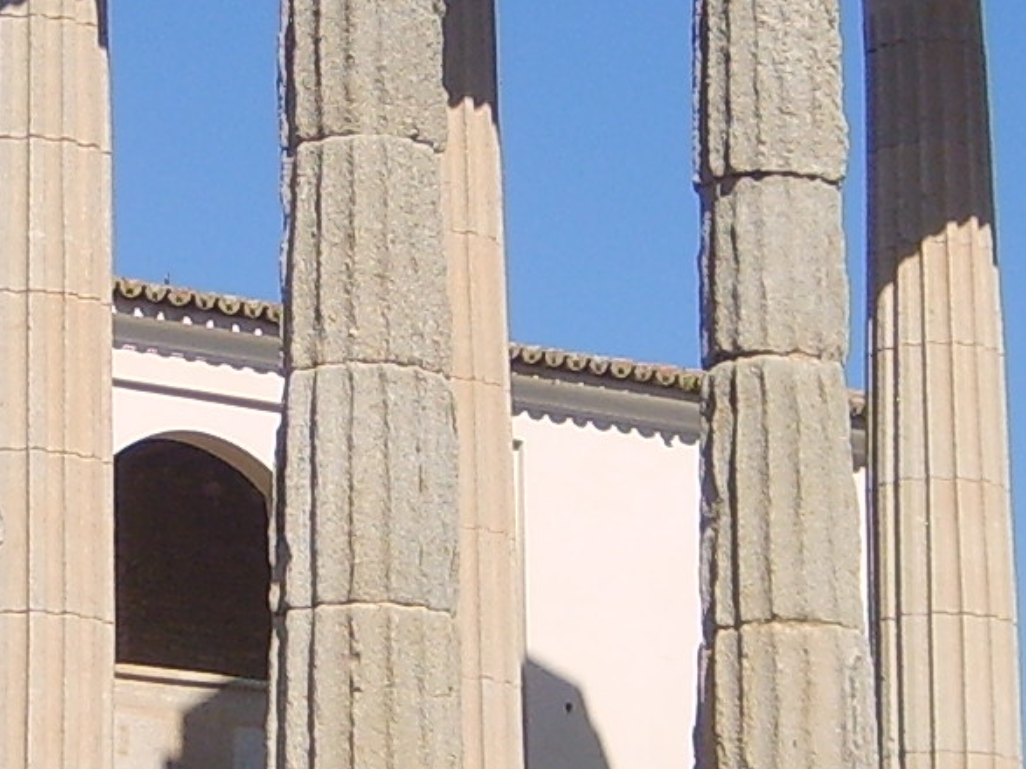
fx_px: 4978
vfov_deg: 8.8
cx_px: 262
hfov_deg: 11.7
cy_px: 472
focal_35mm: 168
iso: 50
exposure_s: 1/180
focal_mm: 5.8
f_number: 7.1
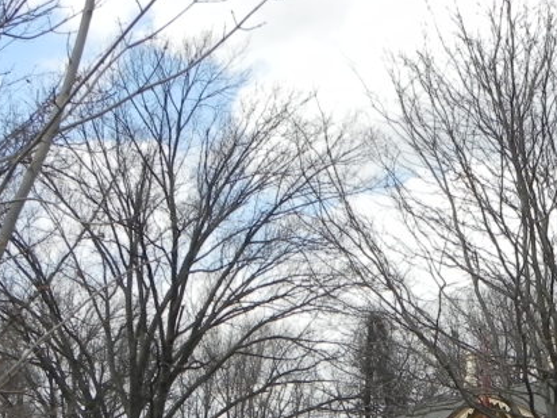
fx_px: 1159
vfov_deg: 19.4
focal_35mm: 72
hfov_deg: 26.4
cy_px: 491
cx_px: 469
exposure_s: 1/305
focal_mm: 5.2
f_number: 6.3
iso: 160
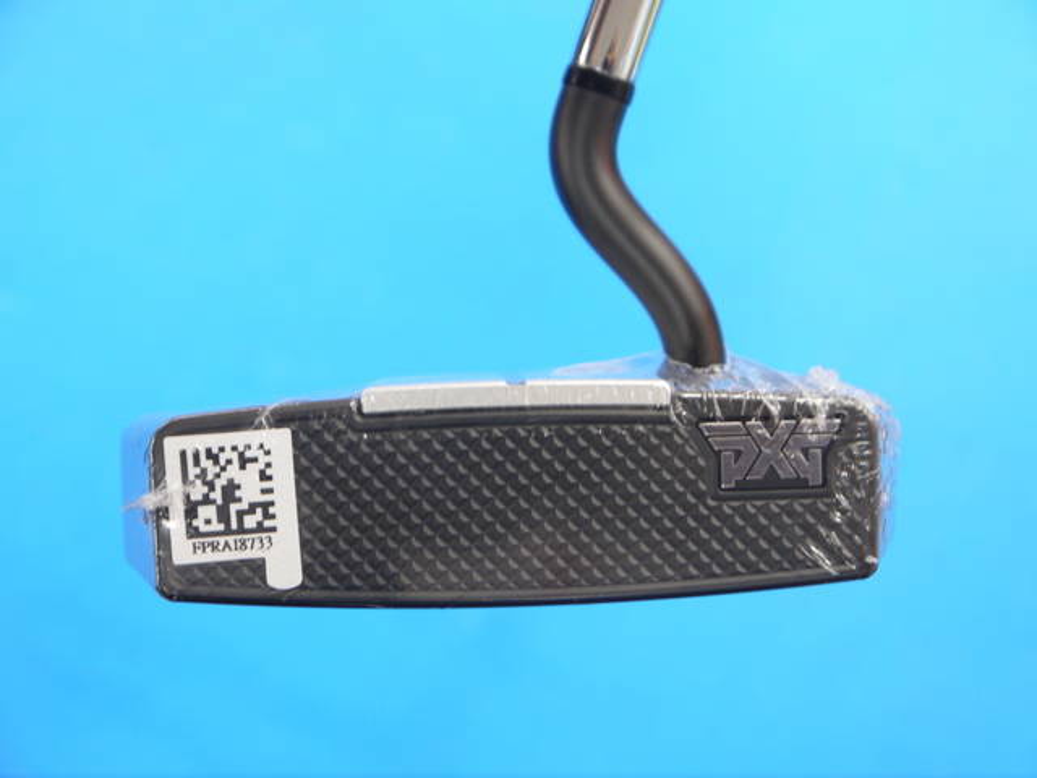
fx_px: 1857
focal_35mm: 62
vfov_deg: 23.7
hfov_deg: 31.2
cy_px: 389
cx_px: 518
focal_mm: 31
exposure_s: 1/60
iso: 640
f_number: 5
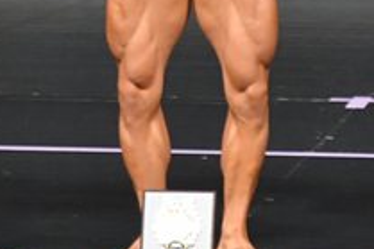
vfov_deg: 1.2
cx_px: 223
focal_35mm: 1169
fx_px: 12135
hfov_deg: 1.8
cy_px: -124
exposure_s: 1/400
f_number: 5.6
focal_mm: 210
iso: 5000
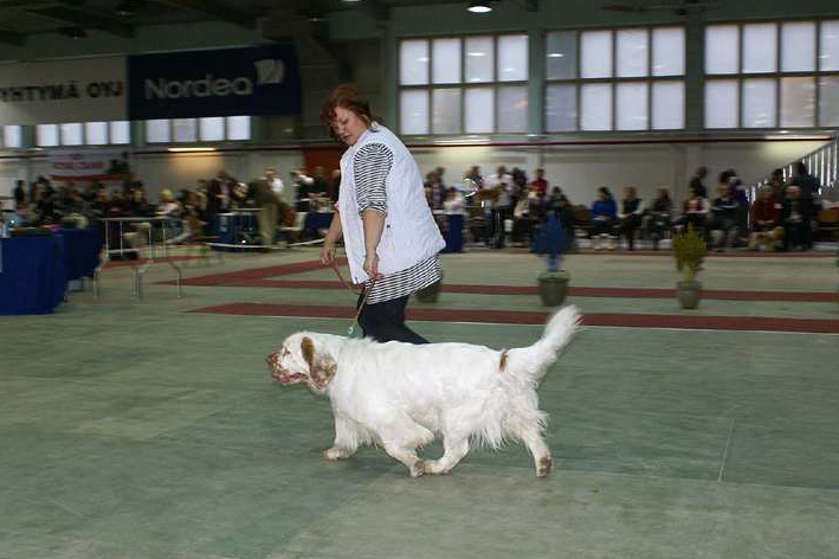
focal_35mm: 44
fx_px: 1025
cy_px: 290
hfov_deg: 44.5
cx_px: 452
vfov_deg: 30.5
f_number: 5.6
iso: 400
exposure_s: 1/60
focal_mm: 26
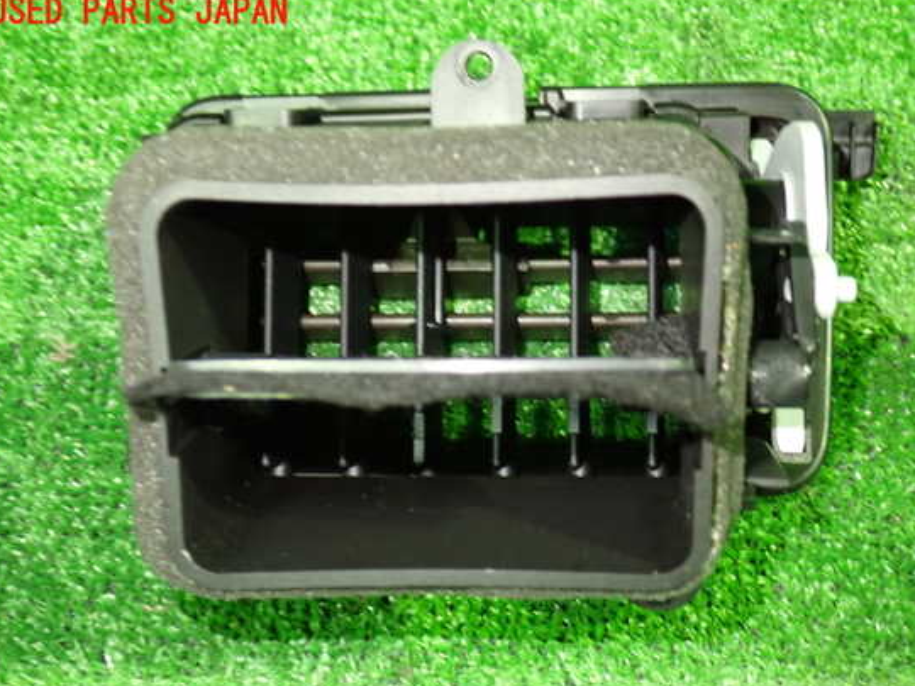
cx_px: 488
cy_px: 373
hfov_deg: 46.8
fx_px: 1057
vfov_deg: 35.9
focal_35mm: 40
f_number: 2.5
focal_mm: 6.37
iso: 800
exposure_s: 1/20
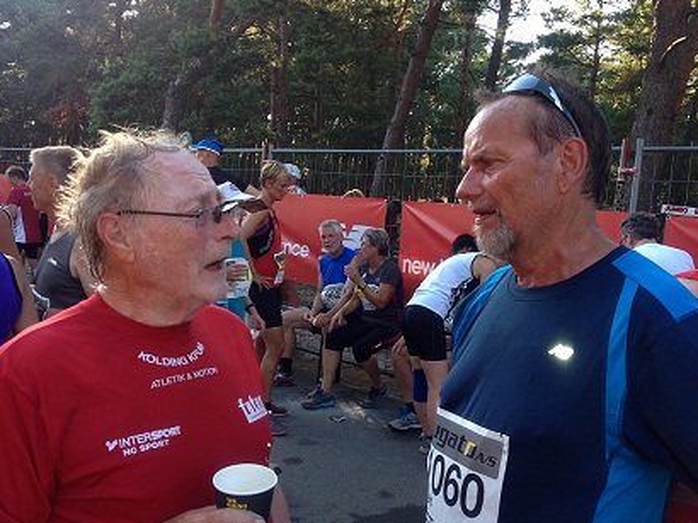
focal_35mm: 40
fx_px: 806
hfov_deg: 46.8
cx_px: 354
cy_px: 262
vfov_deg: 35.9
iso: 50
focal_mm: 4.28
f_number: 2.4
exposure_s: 1/136
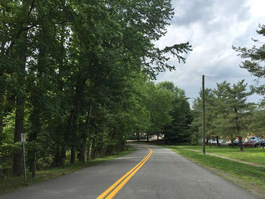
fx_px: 222
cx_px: 132
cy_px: 100
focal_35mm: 29
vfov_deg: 48.2
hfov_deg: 61.7
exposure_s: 1/694
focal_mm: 4.15
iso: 32
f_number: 2.2
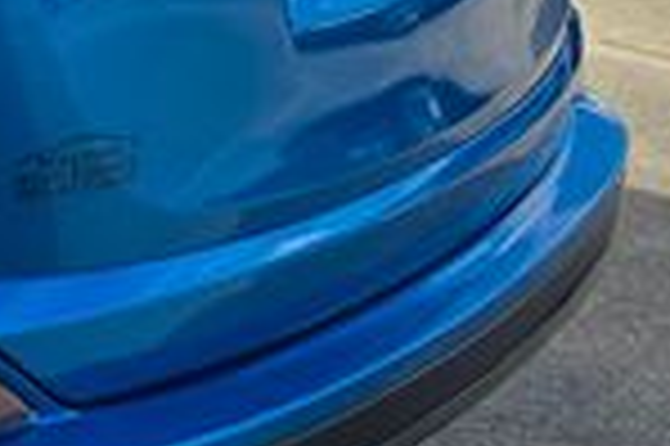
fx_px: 1915
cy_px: -171
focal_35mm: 103
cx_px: -553
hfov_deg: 16.5
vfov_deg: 12.7
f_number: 1.7
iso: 12
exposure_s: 1/1041
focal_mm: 6.3
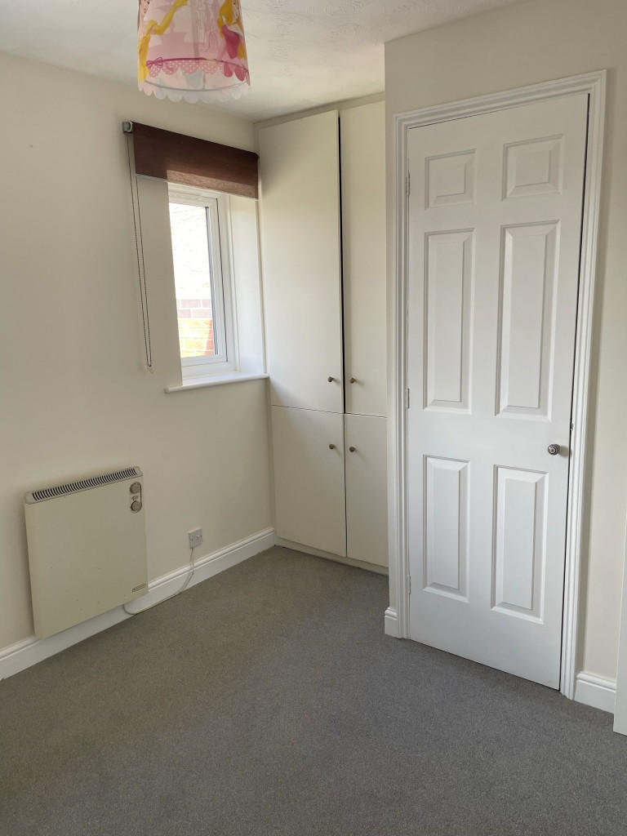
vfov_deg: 67.3
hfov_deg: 53.1
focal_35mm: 26
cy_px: 418
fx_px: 628
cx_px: 314
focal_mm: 4.2
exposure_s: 1/121
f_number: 1.6
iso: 100
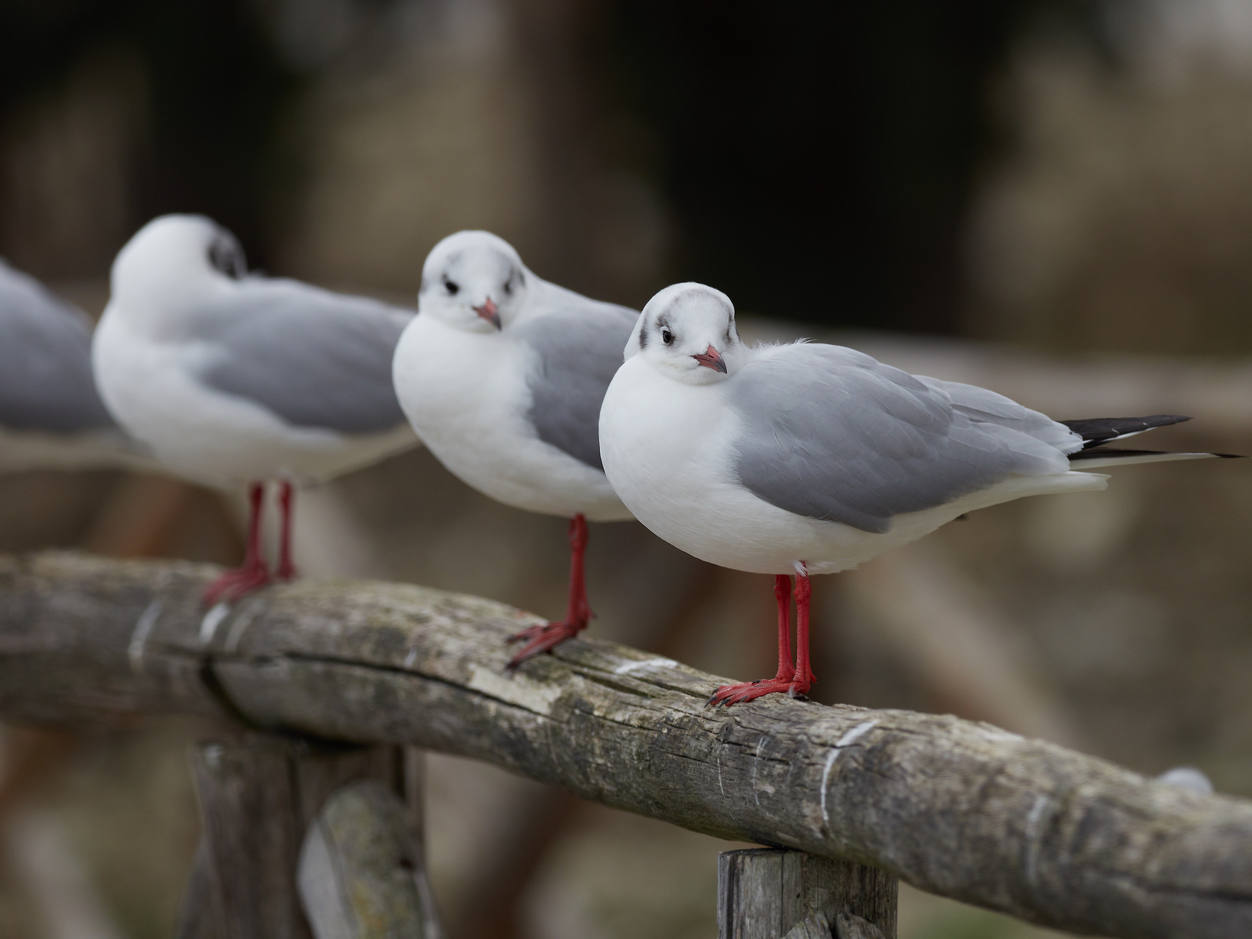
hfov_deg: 3.3
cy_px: 470
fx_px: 21737
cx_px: 626
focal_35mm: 601
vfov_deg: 2.5
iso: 320
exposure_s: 1/200
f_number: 4
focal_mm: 300
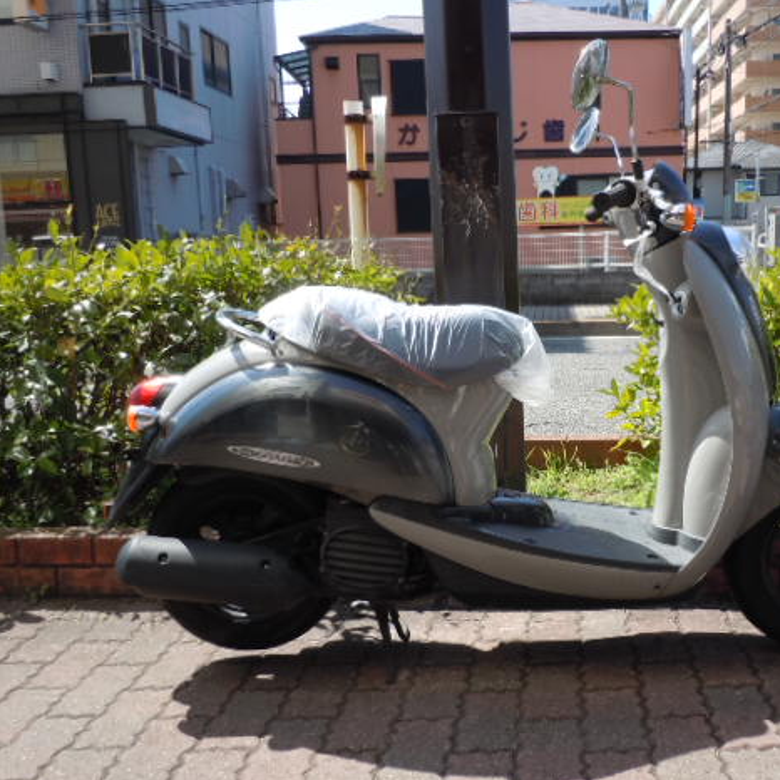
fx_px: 867
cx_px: 505
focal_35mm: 34
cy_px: 398
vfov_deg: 48.4
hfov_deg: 47.8
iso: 100
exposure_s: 1/320
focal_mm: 5
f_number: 3.7
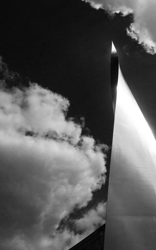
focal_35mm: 30
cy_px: 129
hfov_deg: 41.8
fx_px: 202
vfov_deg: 63.5
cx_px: 102
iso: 250
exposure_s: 1/2000
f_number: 8
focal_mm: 15
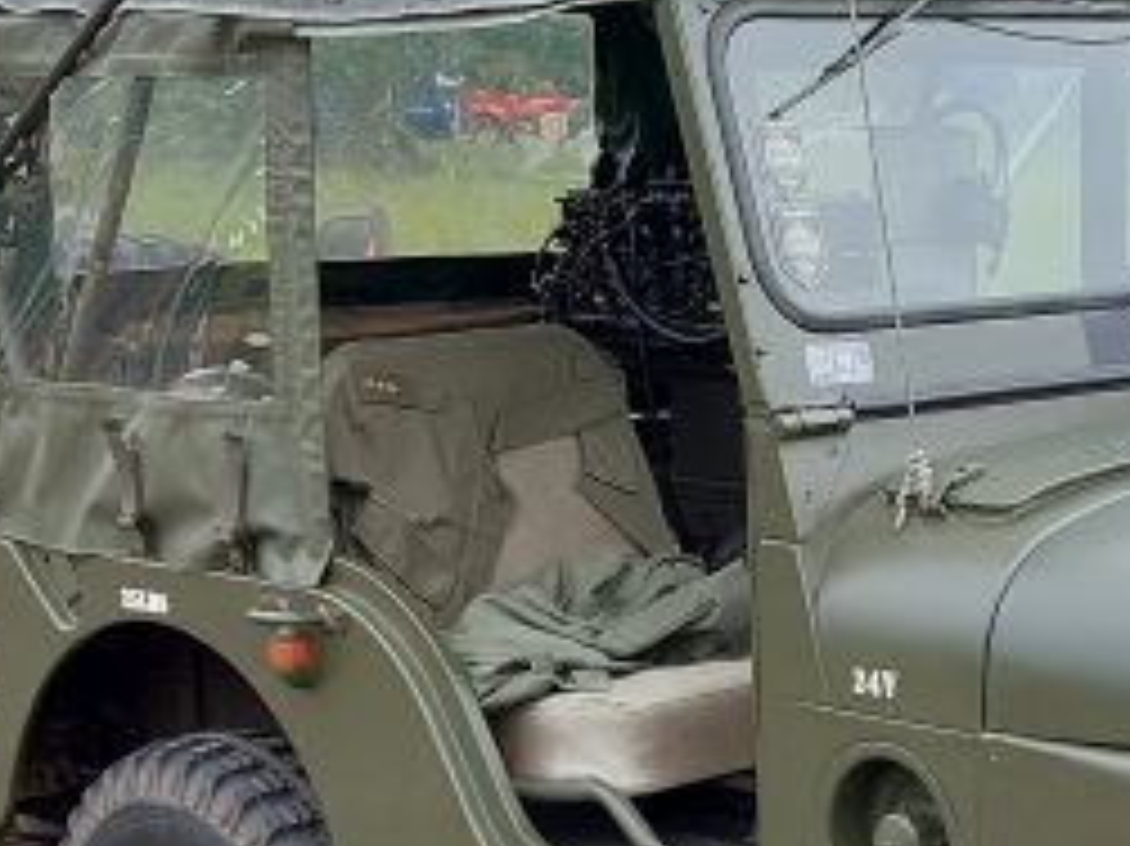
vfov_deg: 14.5
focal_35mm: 102
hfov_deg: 19.0
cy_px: 580
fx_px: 3328
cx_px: 941
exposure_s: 1/227
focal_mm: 5.23
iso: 25
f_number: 1.8
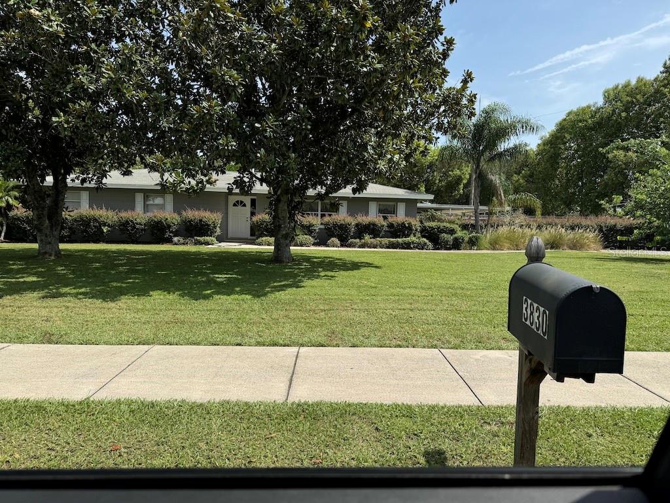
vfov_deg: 56.8
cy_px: 252
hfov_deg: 71.6
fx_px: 465
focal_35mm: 24
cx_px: 335
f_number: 1.78
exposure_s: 1/3802
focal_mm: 6.76
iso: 80
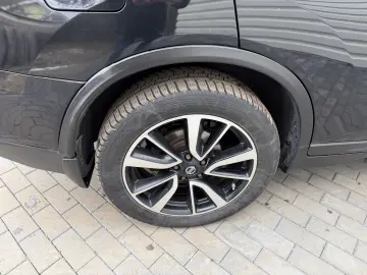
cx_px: 184
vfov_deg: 56.8
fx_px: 254
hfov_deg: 71.6
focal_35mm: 24
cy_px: 138
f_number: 1.78
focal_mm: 6.76
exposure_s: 1/121
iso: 125
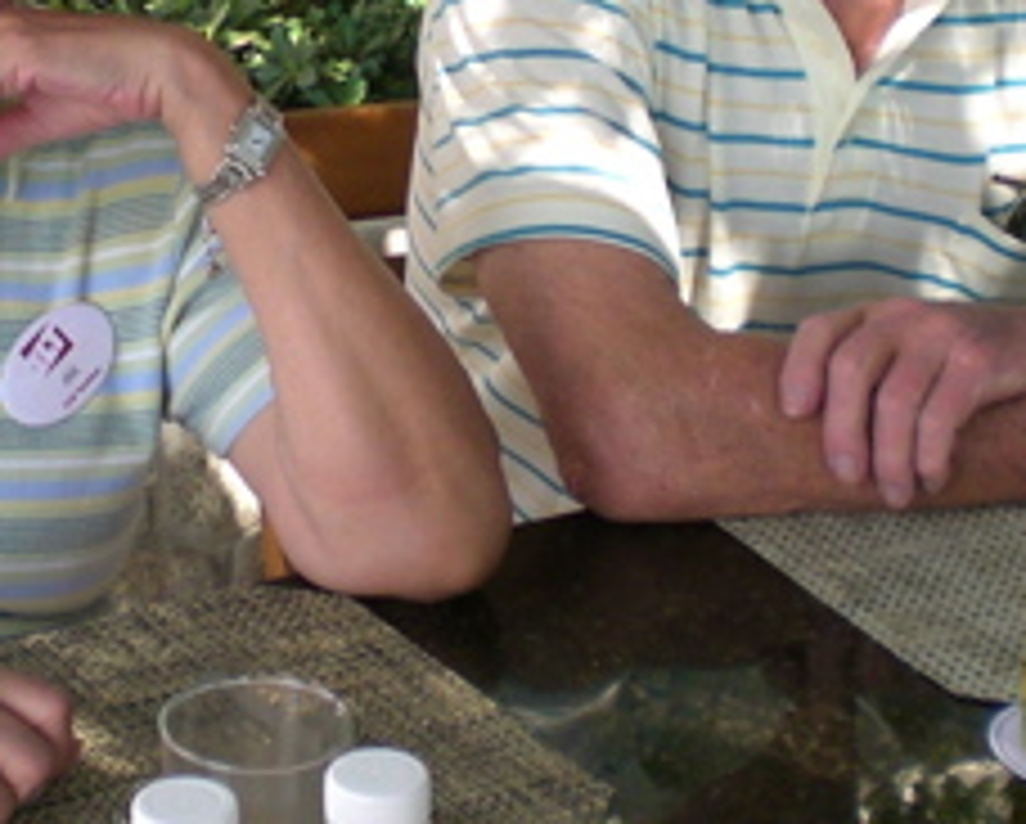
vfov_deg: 14.8
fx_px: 3162
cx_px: 302
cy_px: 176
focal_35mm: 104
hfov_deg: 18.4
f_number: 3.1
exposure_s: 1/250
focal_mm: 6.3
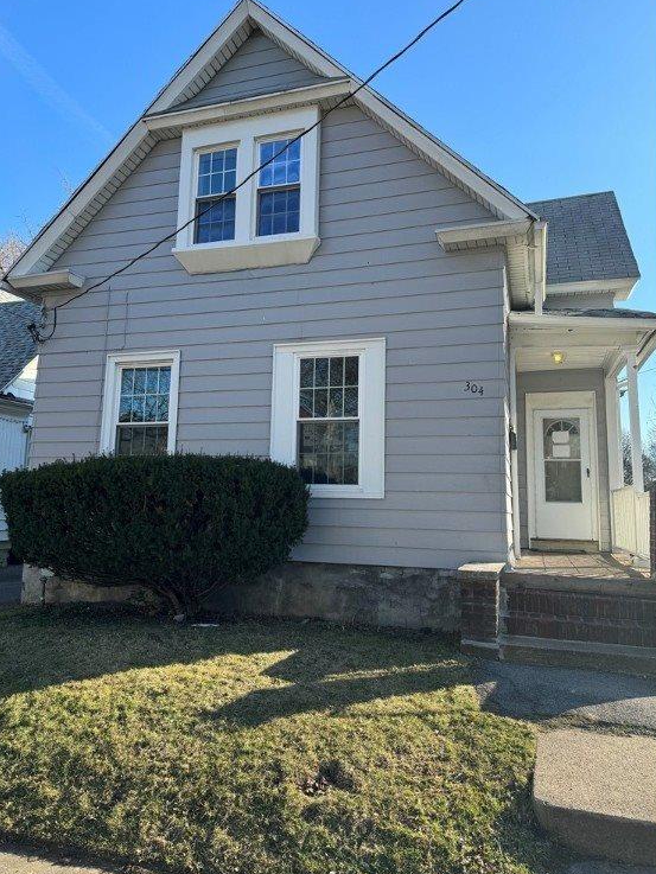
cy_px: 423
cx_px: 323
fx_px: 632
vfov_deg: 69.4
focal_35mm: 25
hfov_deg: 54.9
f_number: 1.78
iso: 80
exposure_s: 1/1311
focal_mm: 6.86
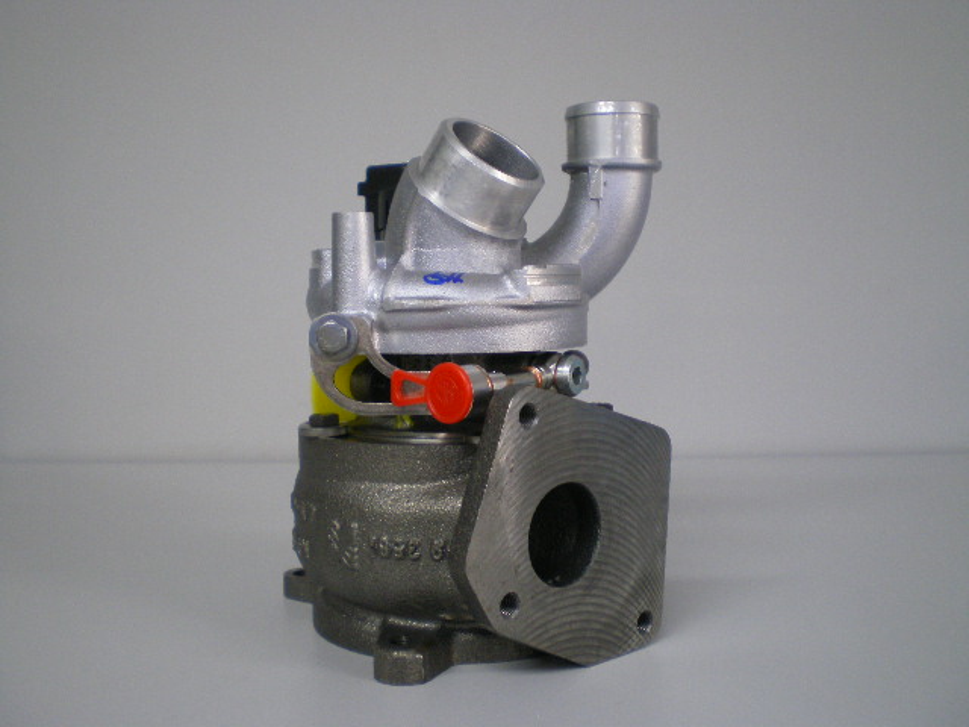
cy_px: 364
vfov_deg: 37.7
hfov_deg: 49.0
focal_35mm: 38
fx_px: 1064
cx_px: 484
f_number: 3.1
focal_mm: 6.3
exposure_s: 1/30
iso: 200
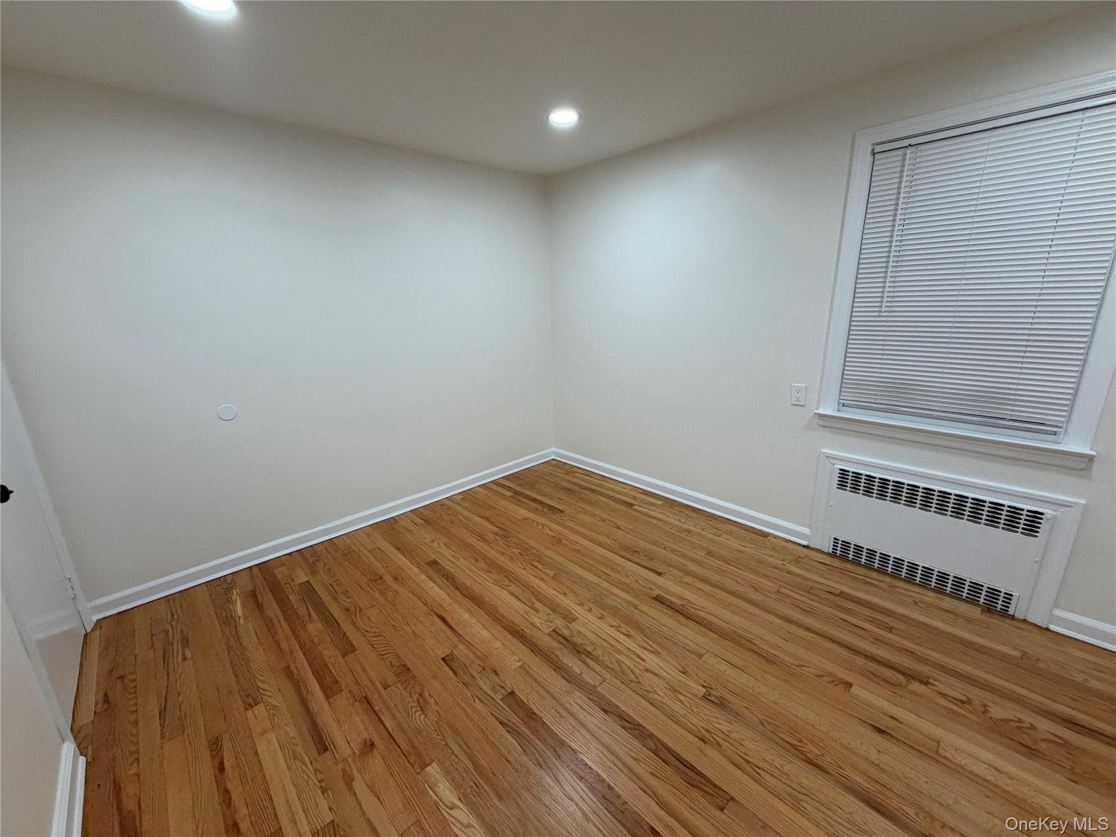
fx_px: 451
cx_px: 558
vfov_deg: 85.7
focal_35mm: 14
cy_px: 418
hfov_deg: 102.1
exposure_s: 1/120
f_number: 2.2
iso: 200
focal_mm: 2.22
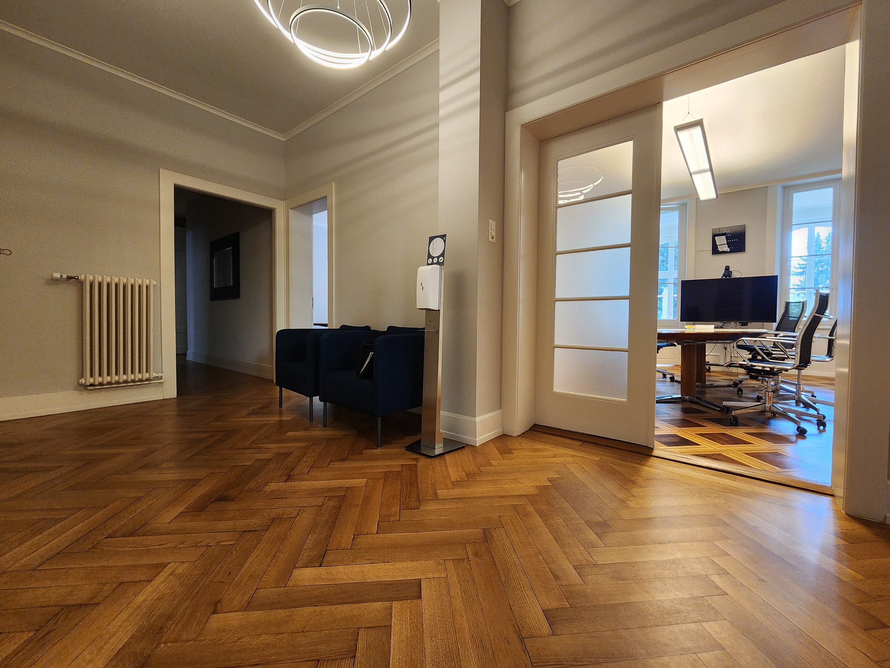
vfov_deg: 89.9
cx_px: 445
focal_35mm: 13
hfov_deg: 106.2
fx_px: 334
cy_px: 334
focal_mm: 2.2
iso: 160
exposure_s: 1/50
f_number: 2.2
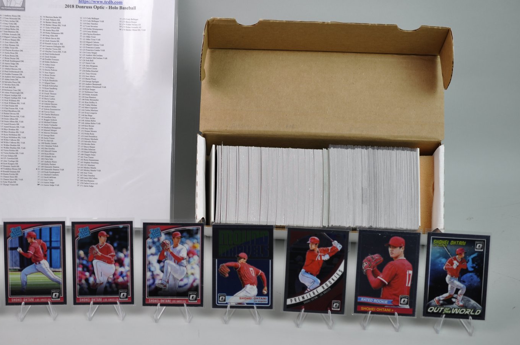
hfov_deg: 27.0
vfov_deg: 18.1
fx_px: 1082
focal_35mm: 75
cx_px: 205
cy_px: 158
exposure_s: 1/60
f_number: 3.5
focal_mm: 40
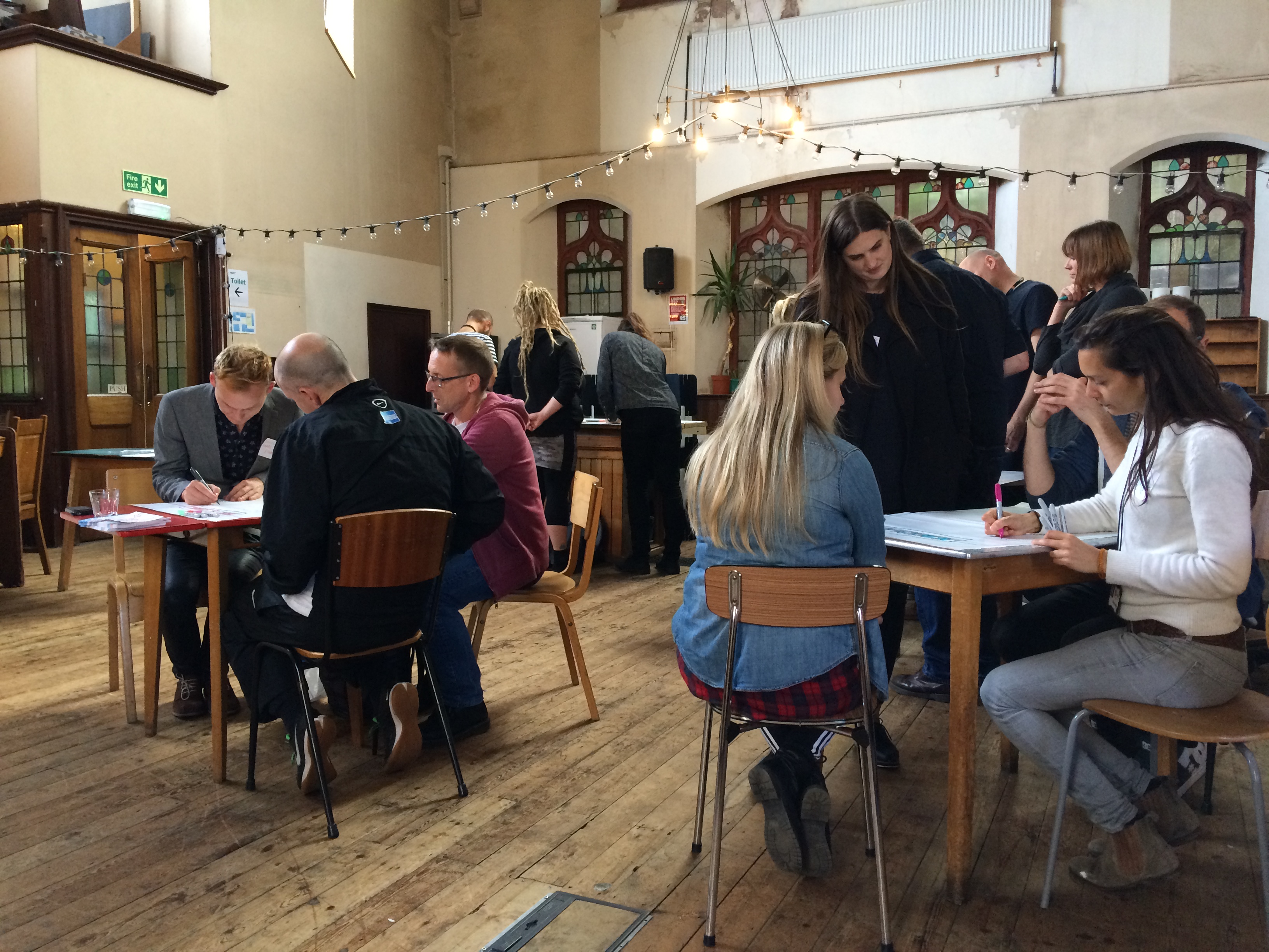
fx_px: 1063
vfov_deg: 48.2
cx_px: 634
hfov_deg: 61.7
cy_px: 476
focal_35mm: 29
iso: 200
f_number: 2.2
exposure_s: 1/33
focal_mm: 4.15
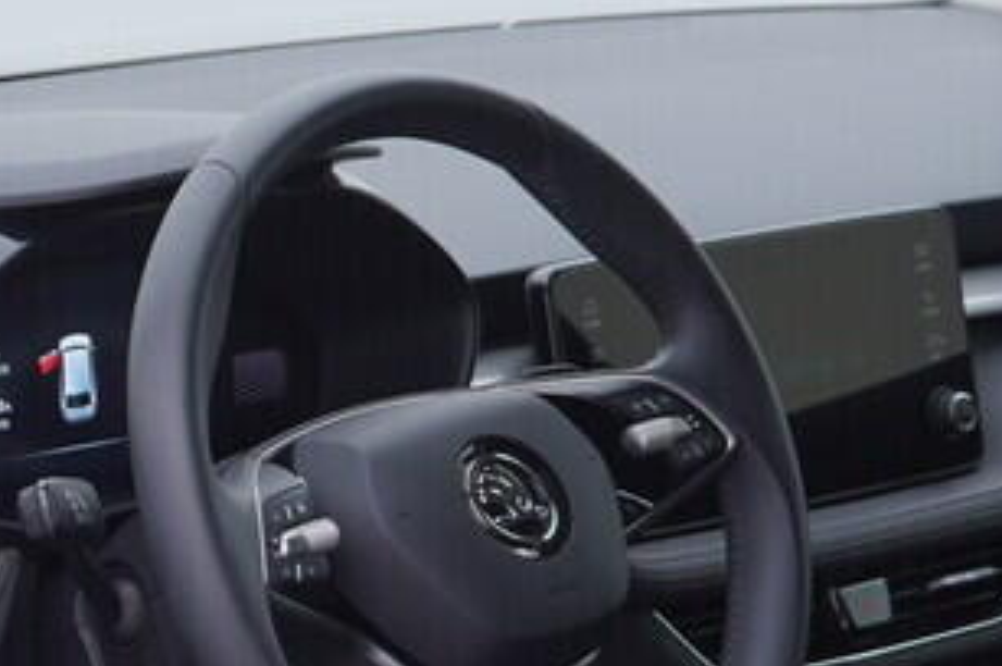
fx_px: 4699
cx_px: -862
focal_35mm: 169
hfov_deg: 11.2
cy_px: 800
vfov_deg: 8.0
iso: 125
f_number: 3.5
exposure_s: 1/60
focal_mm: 24
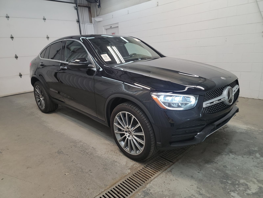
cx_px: 132
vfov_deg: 56.8
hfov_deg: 71.6
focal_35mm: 24
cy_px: 99
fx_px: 182
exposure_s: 1/59
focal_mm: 6.7
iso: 159
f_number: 1.8
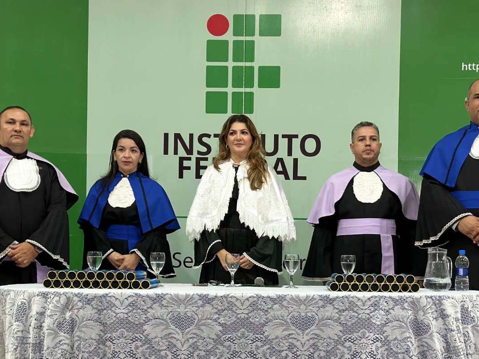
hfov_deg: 29.8
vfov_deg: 22.5
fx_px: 900
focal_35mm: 65
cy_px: 228
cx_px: 265
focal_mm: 6.86
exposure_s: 1/60
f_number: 1.78
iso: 250
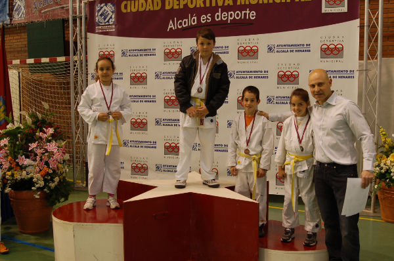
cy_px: 130
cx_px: 197
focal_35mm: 42
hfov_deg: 46.5
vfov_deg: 31.8
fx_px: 459
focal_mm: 28
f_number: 3.5
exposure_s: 1/50
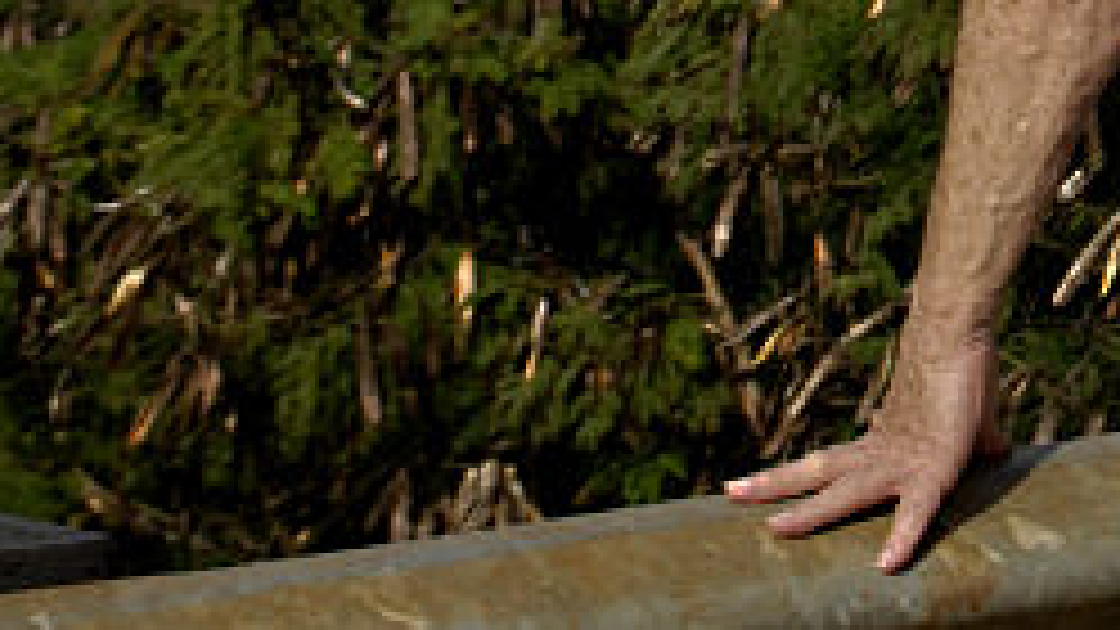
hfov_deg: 6.0
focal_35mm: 355
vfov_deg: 3.4
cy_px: -907
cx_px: 1498
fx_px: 10546
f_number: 10
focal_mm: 55
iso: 250
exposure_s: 1/400
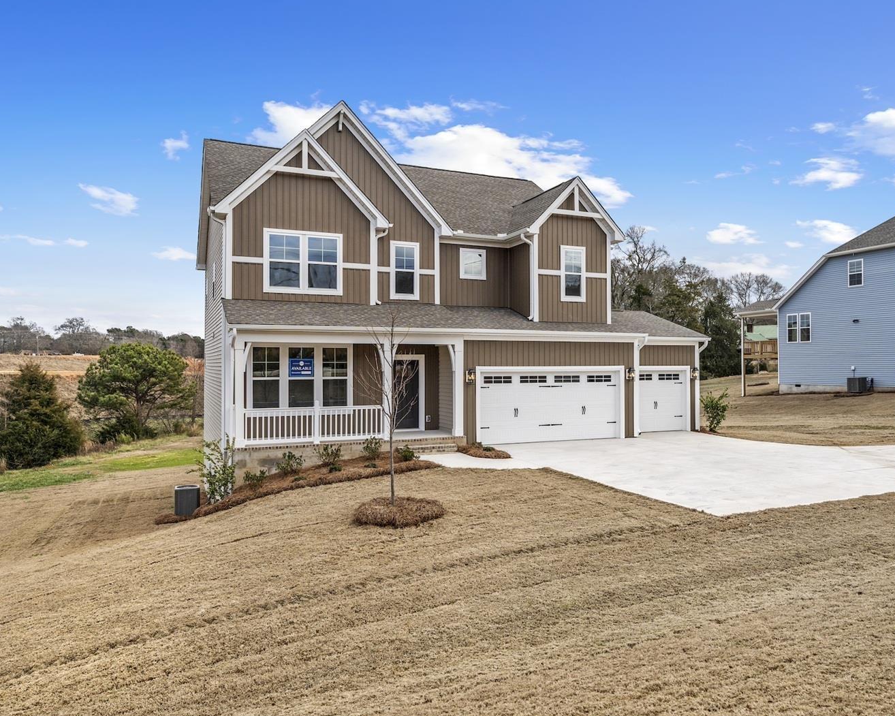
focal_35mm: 25
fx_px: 651
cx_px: 469
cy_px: 358
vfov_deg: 57.6
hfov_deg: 69.0
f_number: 6.3
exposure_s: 1/1000
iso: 400
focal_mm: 21.5
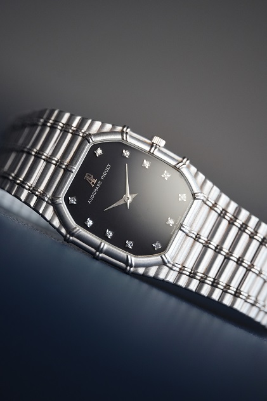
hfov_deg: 13.0
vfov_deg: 19.5
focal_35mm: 105
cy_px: 200
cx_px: 134
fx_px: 1167
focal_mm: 105
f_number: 2.8
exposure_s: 1/250
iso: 2500
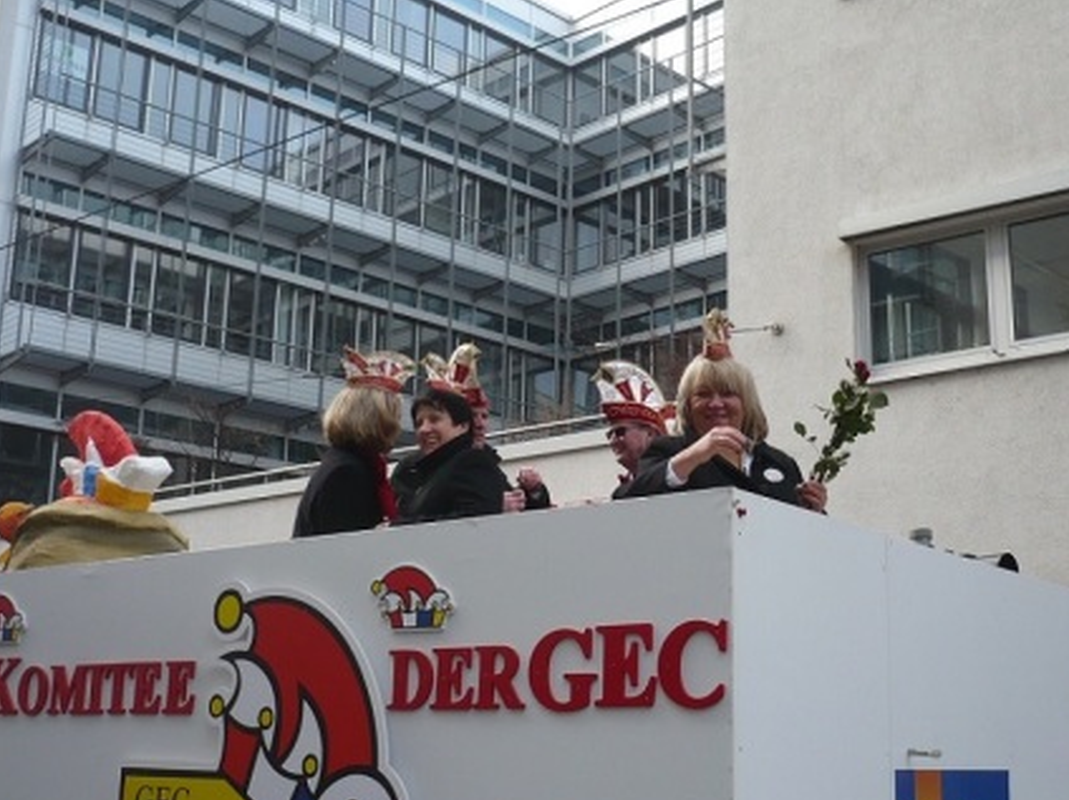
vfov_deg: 31.5
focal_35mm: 46
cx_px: 600
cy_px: 421
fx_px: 1419
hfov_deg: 41.2
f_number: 2.8
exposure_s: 1/200
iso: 100
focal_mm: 5.8
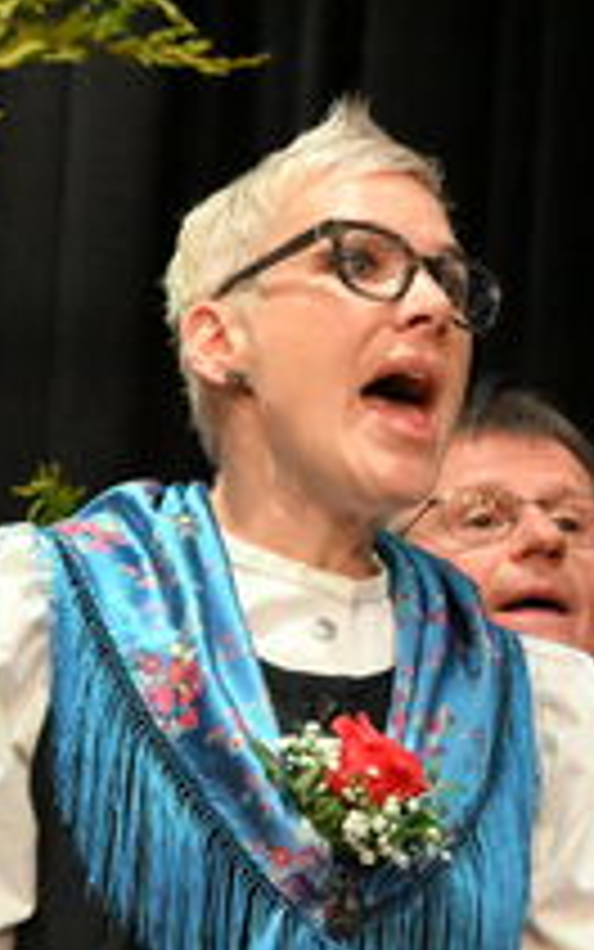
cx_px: 1017
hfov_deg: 6.6
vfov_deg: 10.7
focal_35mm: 196
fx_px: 5073
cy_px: 720
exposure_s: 1/640
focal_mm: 75
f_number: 5
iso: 12800
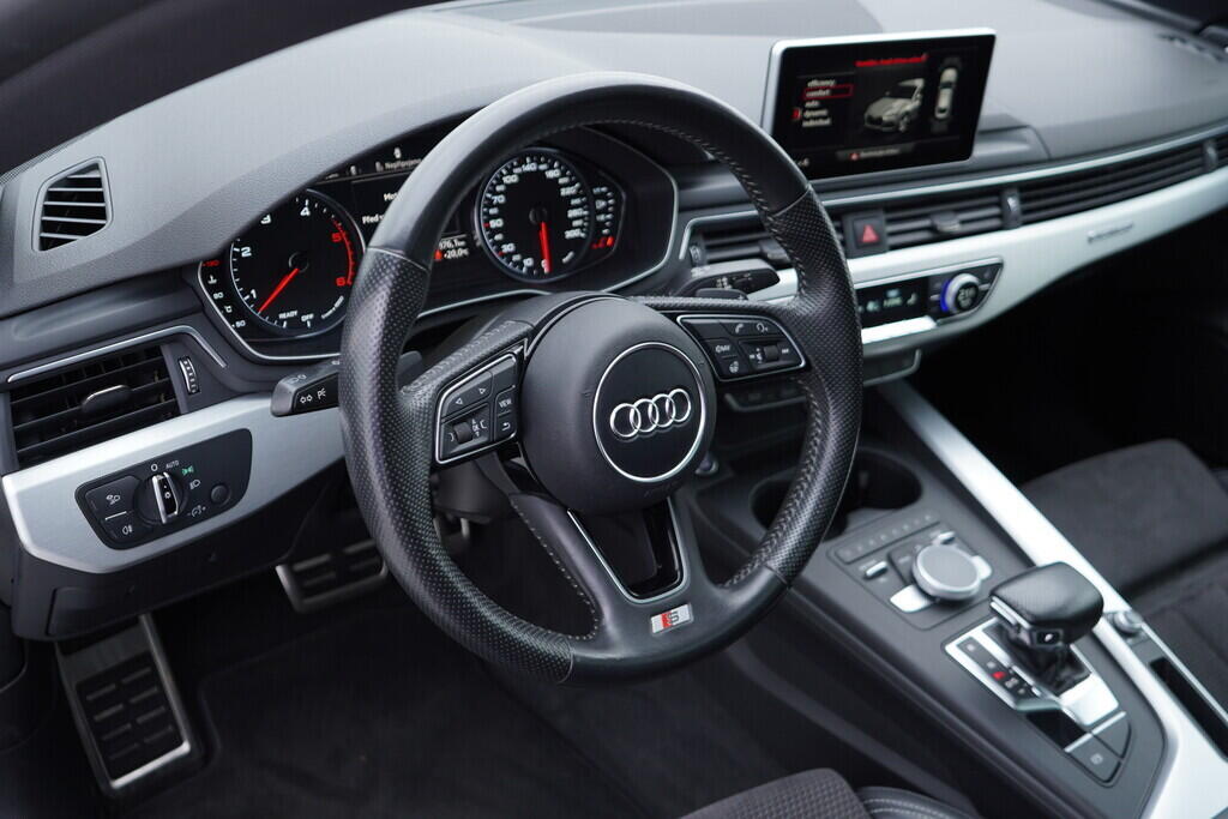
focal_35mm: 36
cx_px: 614
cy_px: 410
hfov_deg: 53.1
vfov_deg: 36.9
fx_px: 1228
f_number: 2.8
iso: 160
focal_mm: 24
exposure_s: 1/40
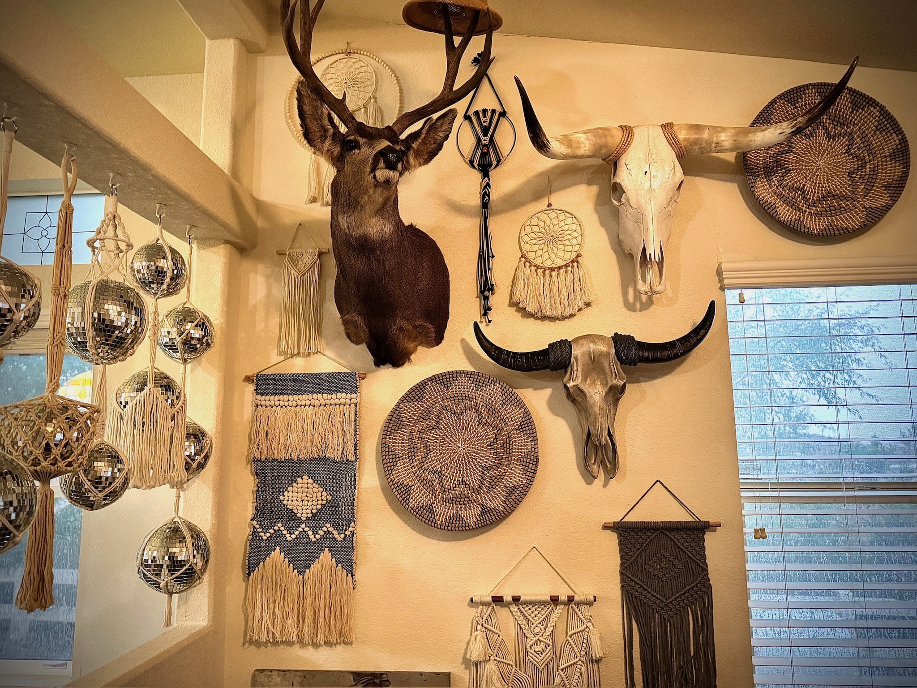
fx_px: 636
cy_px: 344
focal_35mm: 24
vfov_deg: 56.8
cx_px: 458
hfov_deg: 71.6
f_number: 1.78
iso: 640
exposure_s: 1/60
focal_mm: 6.76
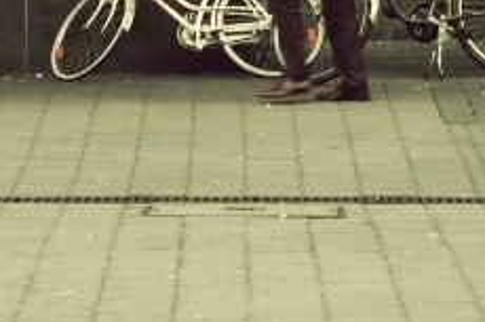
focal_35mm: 357
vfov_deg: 3.8
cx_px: 177
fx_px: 4806
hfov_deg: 5.8
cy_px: -327
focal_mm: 55
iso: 400
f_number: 5.6
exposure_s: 1/100
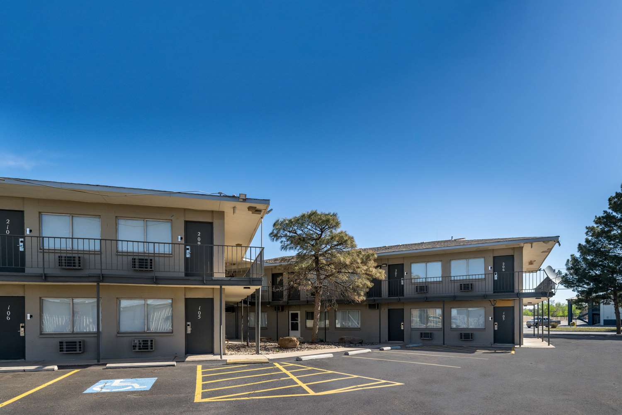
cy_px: 208
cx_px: 311
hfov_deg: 81.2
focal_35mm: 21
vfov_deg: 59.5
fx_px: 363
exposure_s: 1/1000
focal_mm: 21
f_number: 8
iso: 400
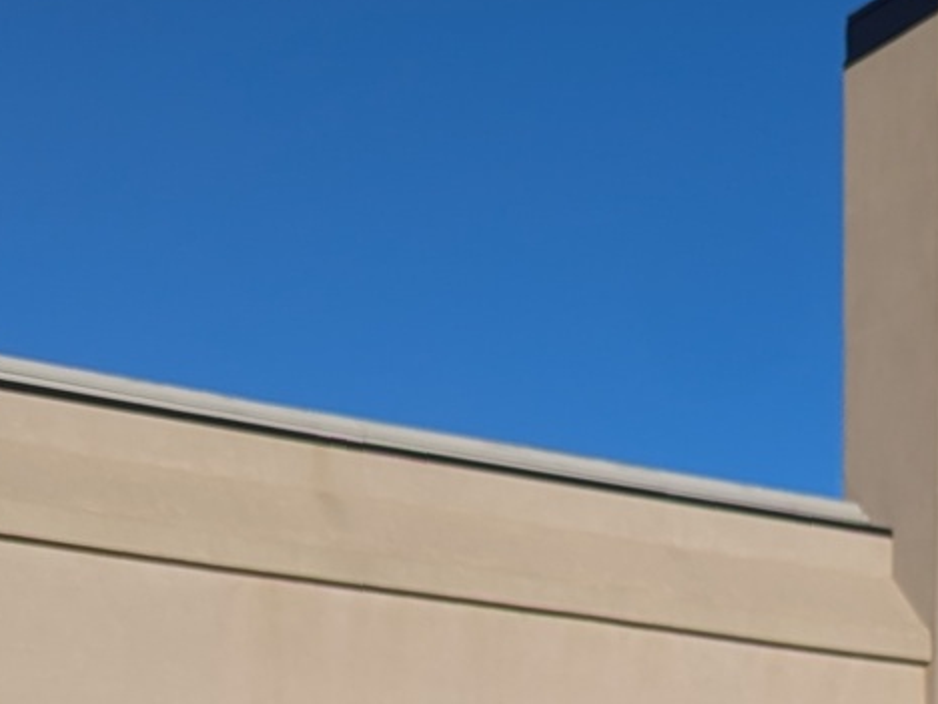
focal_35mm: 105
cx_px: 996
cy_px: 1446
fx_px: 2845
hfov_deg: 18.1
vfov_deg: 12.3
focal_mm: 6.81
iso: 42
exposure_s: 1/4049
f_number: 1.85
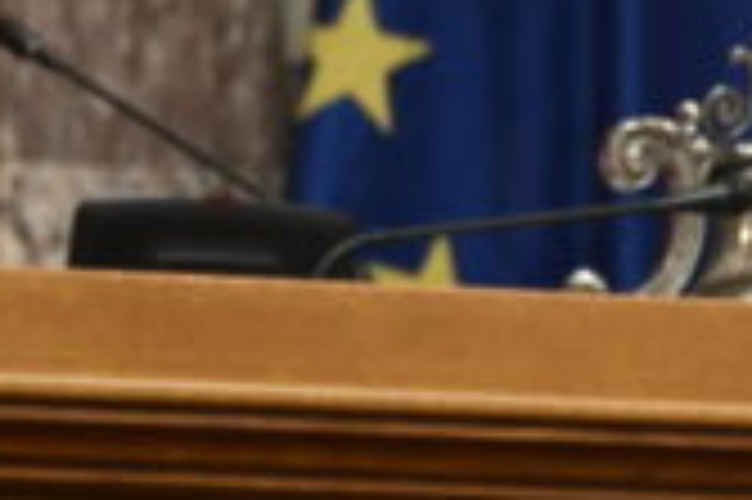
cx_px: 1256
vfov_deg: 1.9
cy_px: 414
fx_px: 14983
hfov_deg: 2.9
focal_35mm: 718
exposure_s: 1/320
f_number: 6.3
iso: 6400
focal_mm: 200
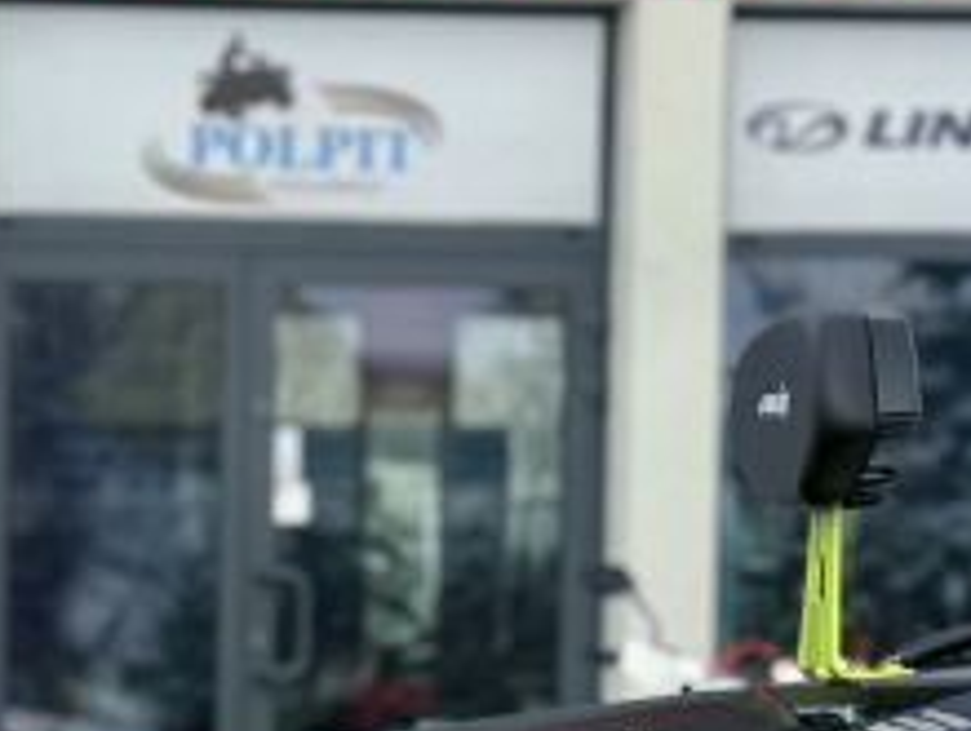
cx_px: 18
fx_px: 4917
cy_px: 1050
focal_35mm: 175
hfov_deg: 11.2
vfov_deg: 8.3
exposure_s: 1/1883
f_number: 1.78
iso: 64
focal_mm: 6.76
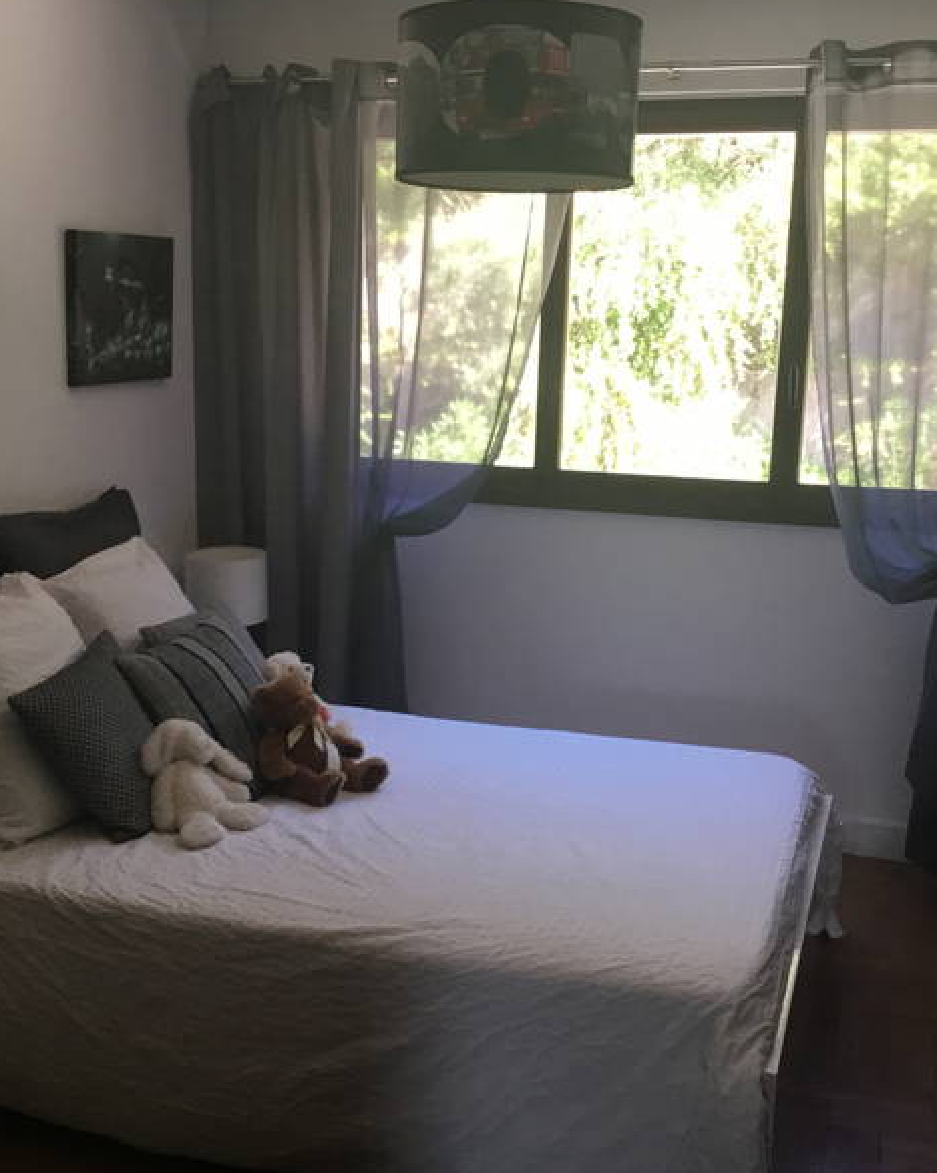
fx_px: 1422
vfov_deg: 44.8
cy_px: 583
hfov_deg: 36.4
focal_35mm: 41
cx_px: 430
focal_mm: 3.3
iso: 32
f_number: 2.4
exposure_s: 1/33
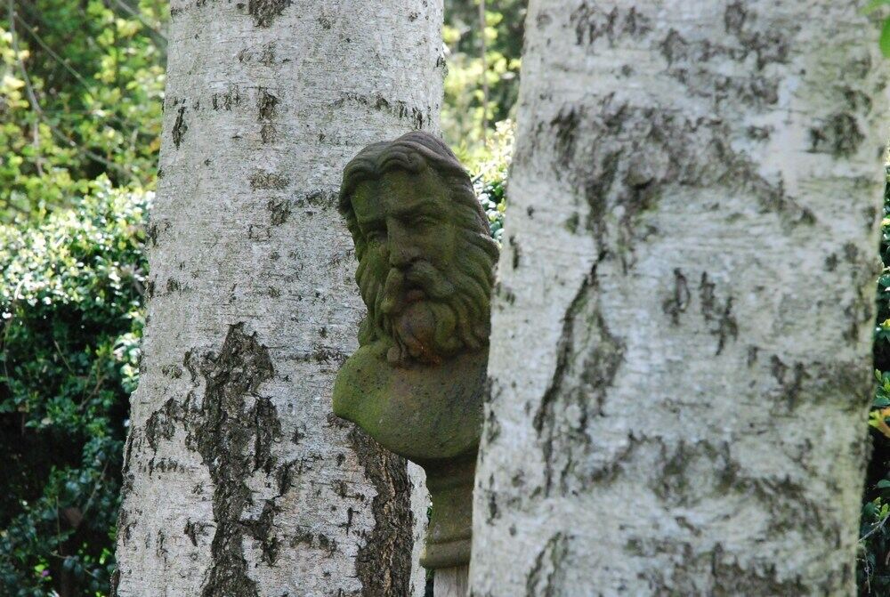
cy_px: 298
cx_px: 445
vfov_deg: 13.1
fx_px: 2601
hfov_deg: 19.4
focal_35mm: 105
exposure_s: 1/250
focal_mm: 70
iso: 1600
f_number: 10
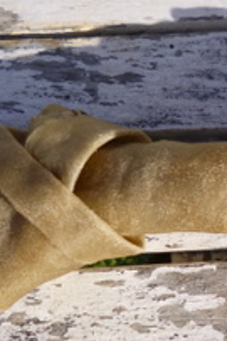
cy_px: 191
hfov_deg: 21.8
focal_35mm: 59
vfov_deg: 33.9
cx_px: 245
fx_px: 559
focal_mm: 4.3
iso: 100
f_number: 2.5
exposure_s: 1/1300
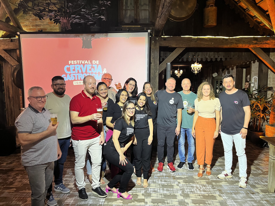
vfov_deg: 53.1
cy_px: 103
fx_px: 207
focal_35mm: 26
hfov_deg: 67.3
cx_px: 138
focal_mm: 5.1
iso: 200
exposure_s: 1/60
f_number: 1.6
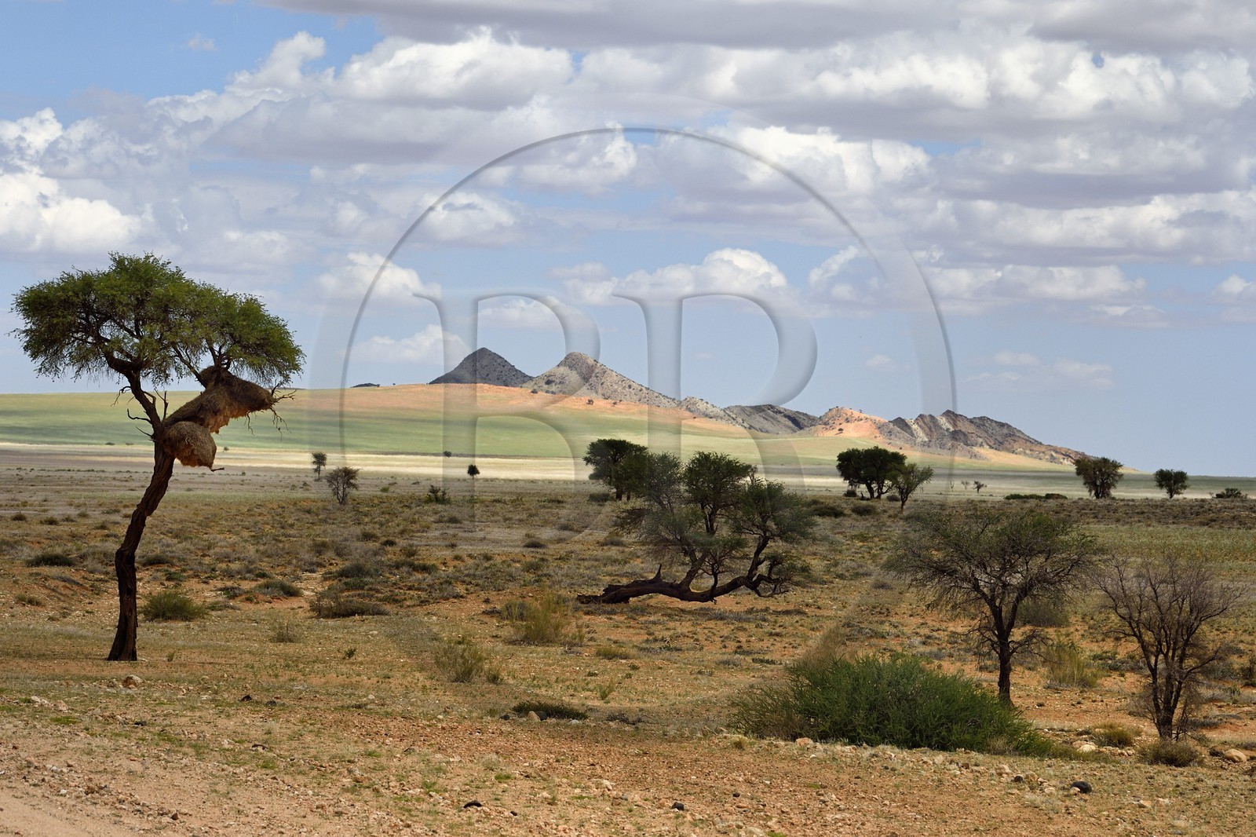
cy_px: 418
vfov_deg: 10.2
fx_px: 4709
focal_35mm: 135
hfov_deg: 15.2
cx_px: 628
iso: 800
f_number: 7.1
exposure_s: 1/5000
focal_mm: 135
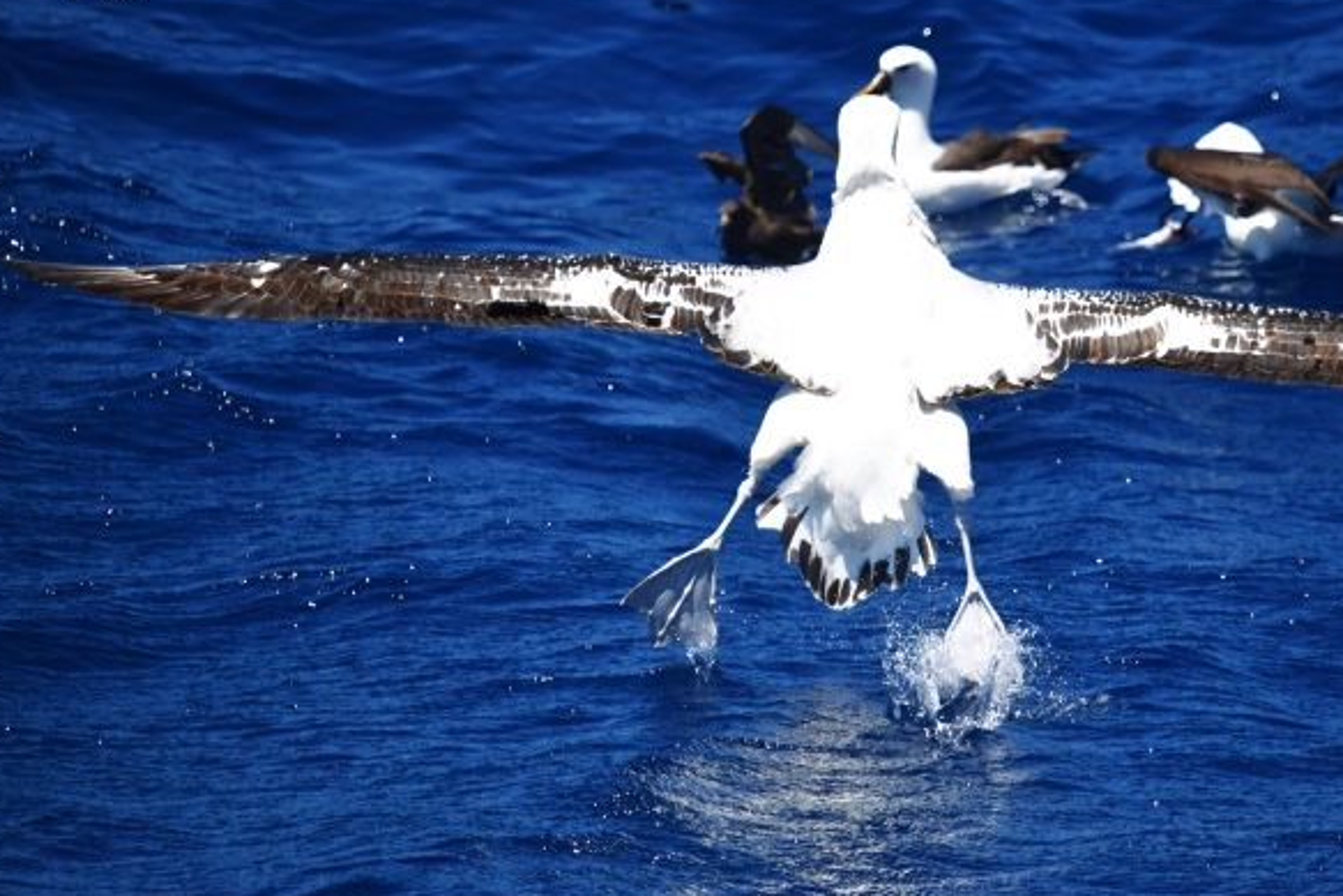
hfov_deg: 2.5
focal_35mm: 823
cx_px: 887
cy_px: 324
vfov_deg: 1.7
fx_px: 30708
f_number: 6.3
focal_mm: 600
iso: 800
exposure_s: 1/8000
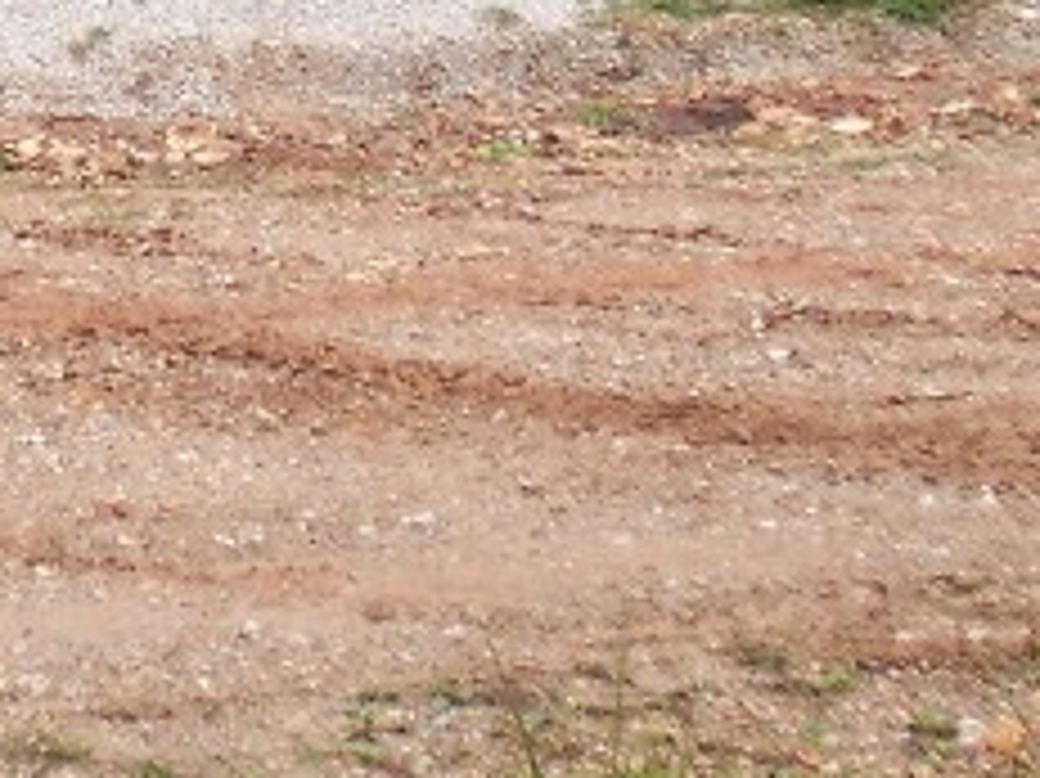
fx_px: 5916
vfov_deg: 7.5
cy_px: -225
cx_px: -257
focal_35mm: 197
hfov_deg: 9.9
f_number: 4
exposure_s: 1/350
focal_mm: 10.8
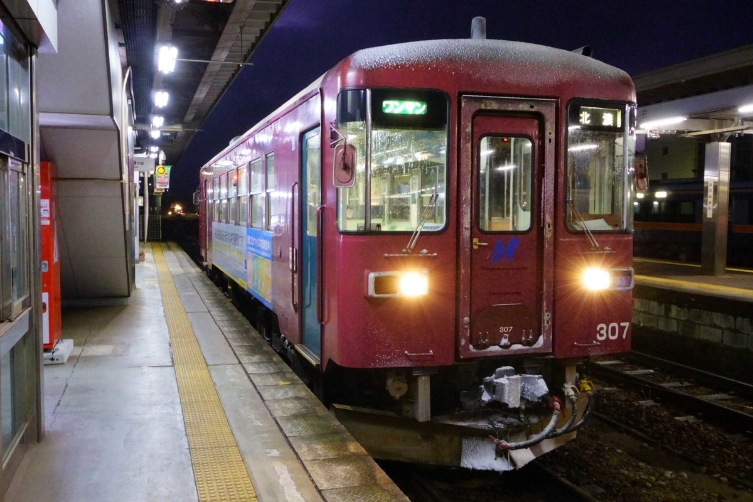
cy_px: 251
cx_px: 376
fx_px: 722
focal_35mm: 34
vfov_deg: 38.4
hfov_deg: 55.1
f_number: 9
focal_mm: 23
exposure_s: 1/20
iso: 8000
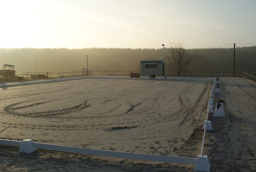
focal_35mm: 42
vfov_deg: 32.0
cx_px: 128
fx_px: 299
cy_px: 86
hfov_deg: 46.4
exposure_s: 1/160
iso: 100
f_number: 11
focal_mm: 28
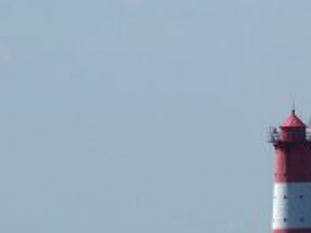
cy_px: 249
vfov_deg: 1.9
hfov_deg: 2.5
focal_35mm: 786
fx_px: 7062
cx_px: 316
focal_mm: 55.9
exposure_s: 1/500
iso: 80
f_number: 7.1
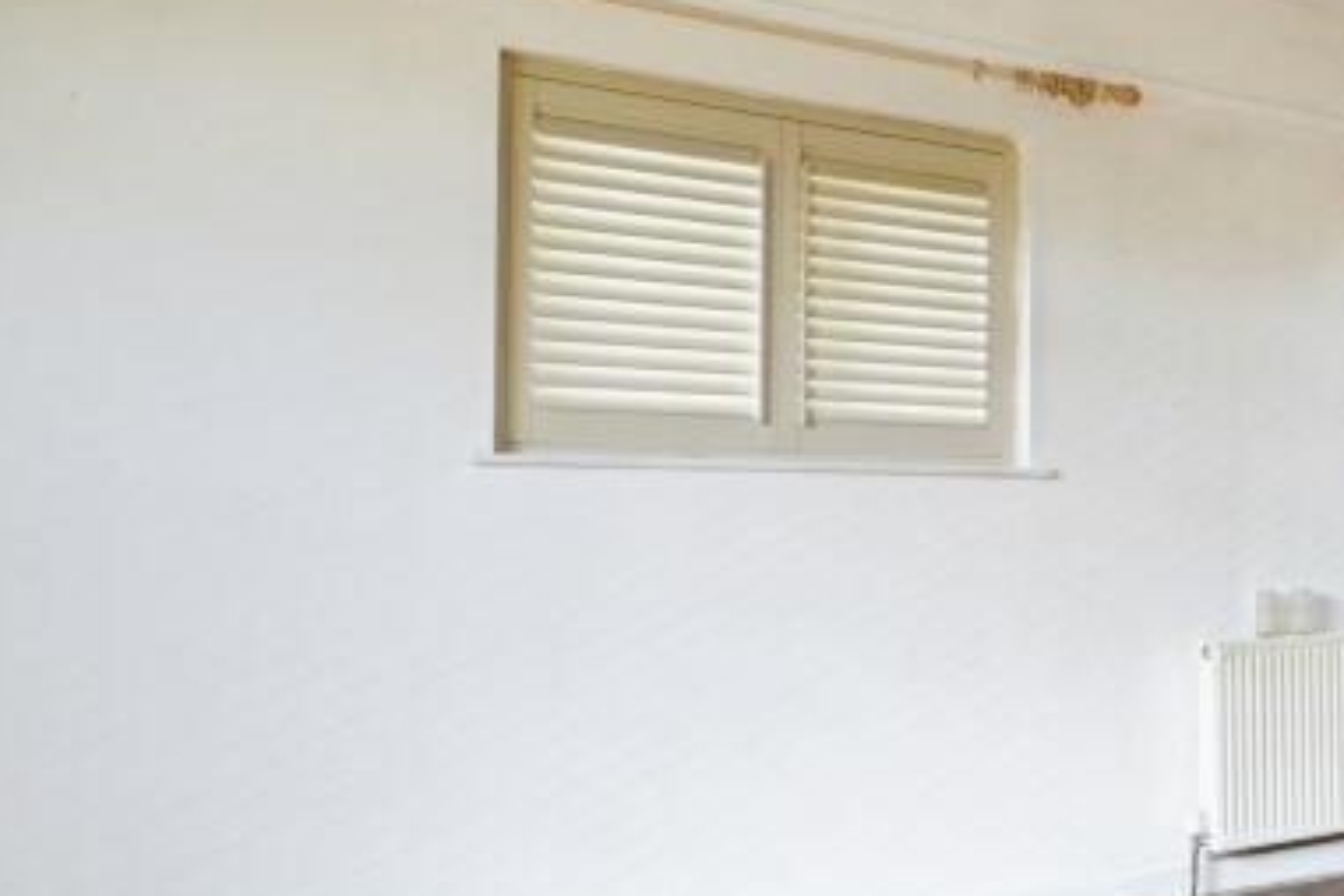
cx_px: 1736
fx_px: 1605
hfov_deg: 33.5
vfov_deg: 31.2
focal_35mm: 43
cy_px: 506
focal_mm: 16
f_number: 9
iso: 800
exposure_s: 1/20
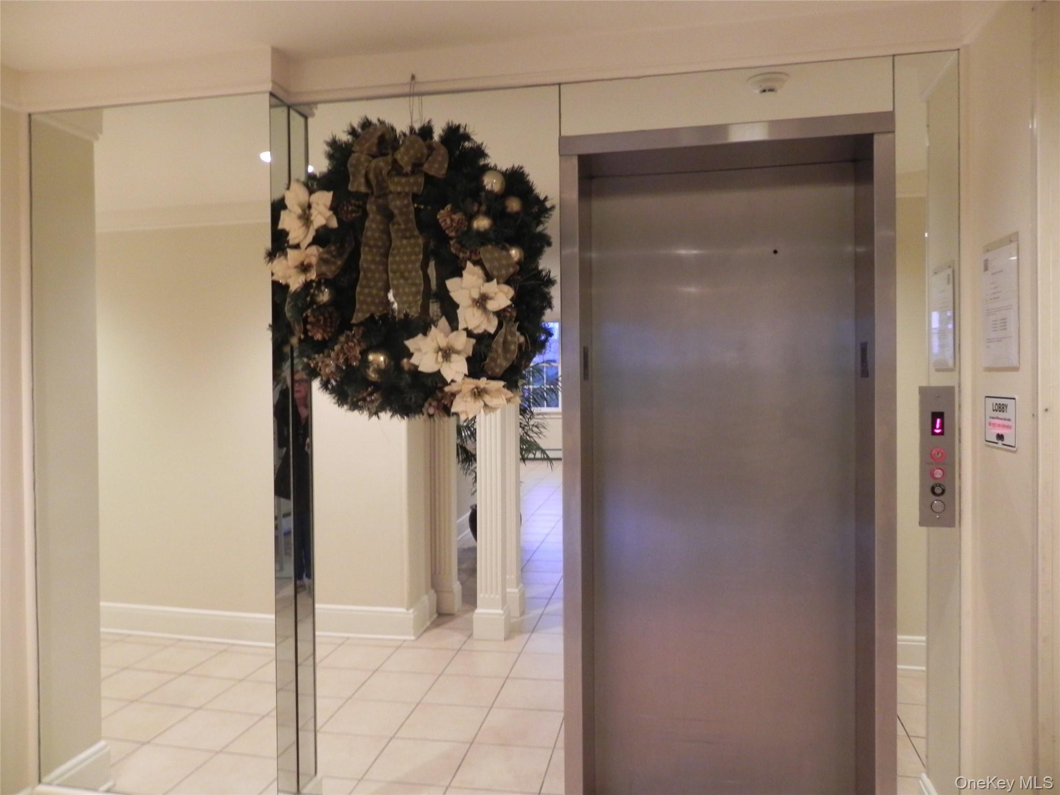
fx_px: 796
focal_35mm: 26
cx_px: 530
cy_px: 398
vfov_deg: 53.1
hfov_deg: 67.3
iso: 400
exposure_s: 1/11.2
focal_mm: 4.6
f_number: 2.8
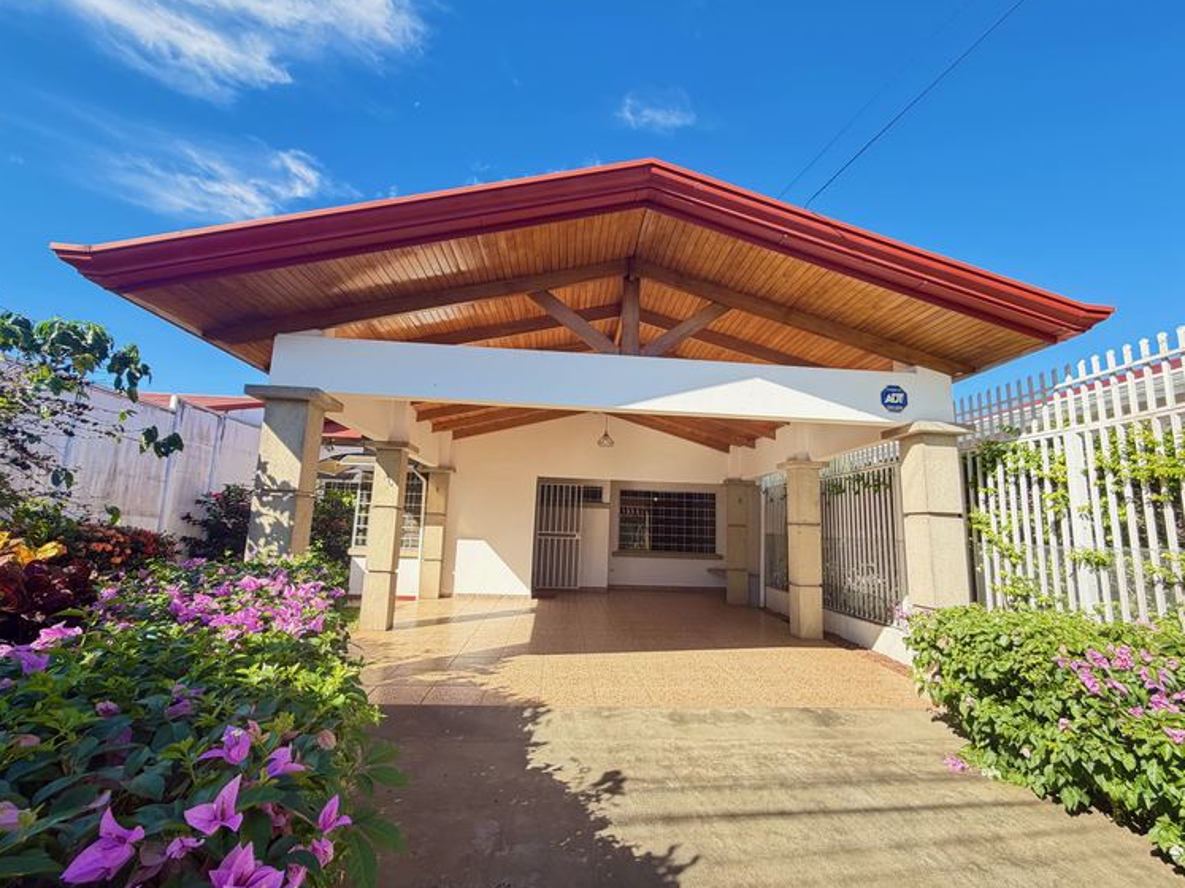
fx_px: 513
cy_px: 454
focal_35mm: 15
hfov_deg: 98.2
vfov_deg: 81.7
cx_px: 601
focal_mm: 2.22
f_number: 2.2
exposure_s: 1/209
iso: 64
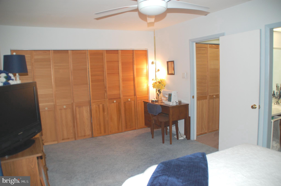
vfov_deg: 47.8
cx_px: 140
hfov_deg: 67.4
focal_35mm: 27
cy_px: 93
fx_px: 211
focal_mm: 18
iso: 400
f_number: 4
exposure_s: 1/60
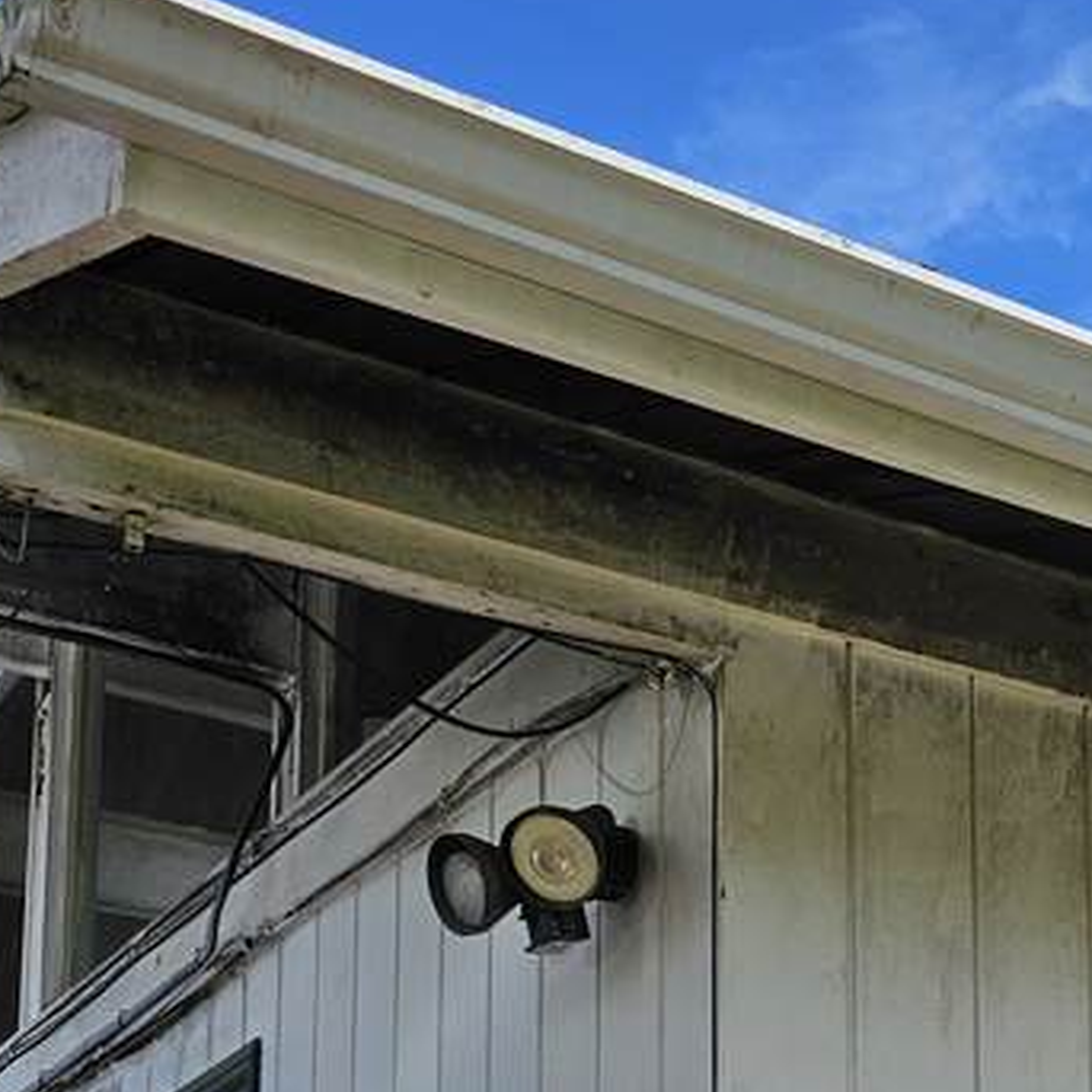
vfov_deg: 20.9
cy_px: 1383
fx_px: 2712
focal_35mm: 76
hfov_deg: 21.5
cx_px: 1229
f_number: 1.7
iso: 16
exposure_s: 1/1391
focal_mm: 6.3
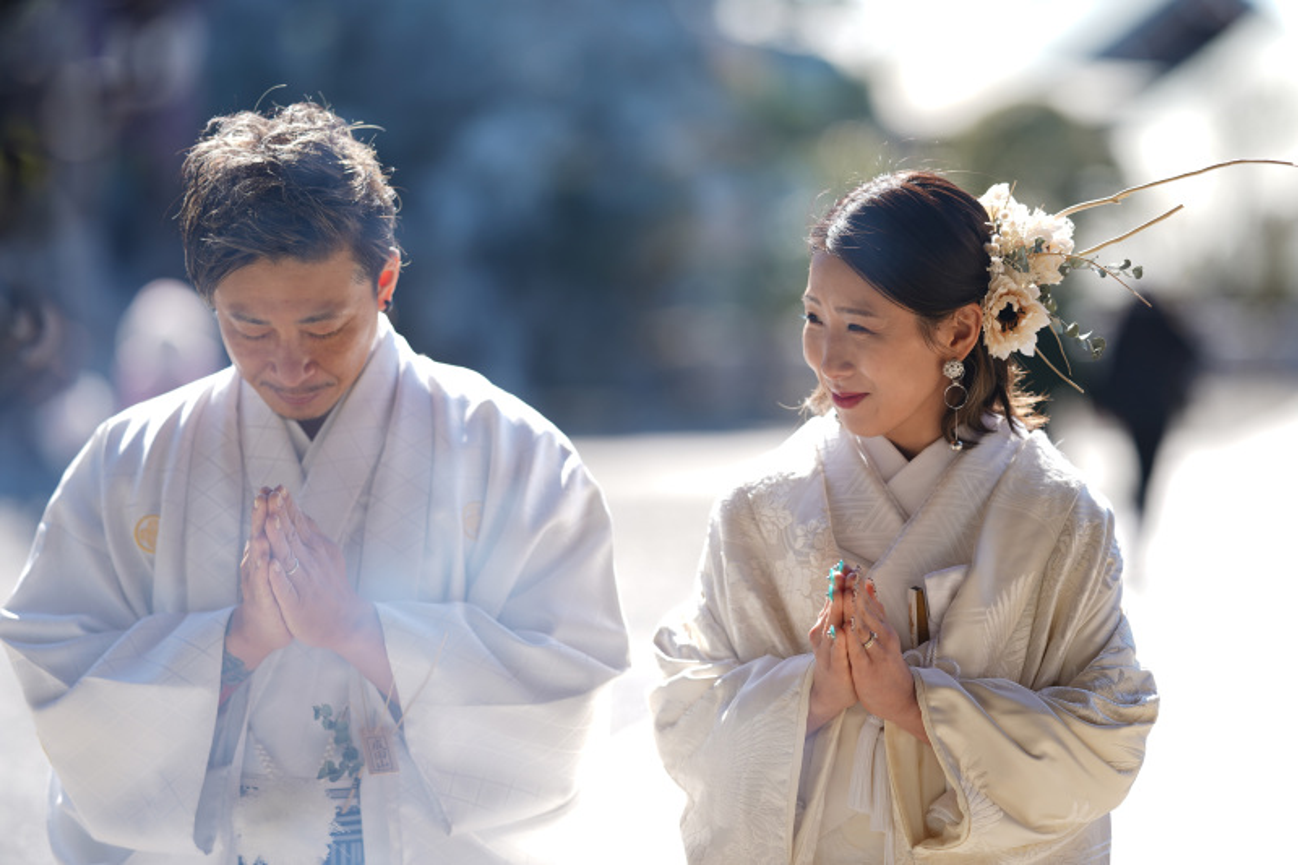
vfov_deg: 10.2
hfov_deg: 15.2
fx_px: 4866
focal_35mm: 135
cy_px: 432
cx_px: 649
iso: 50
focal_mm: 135
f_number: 2
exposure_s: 1/640
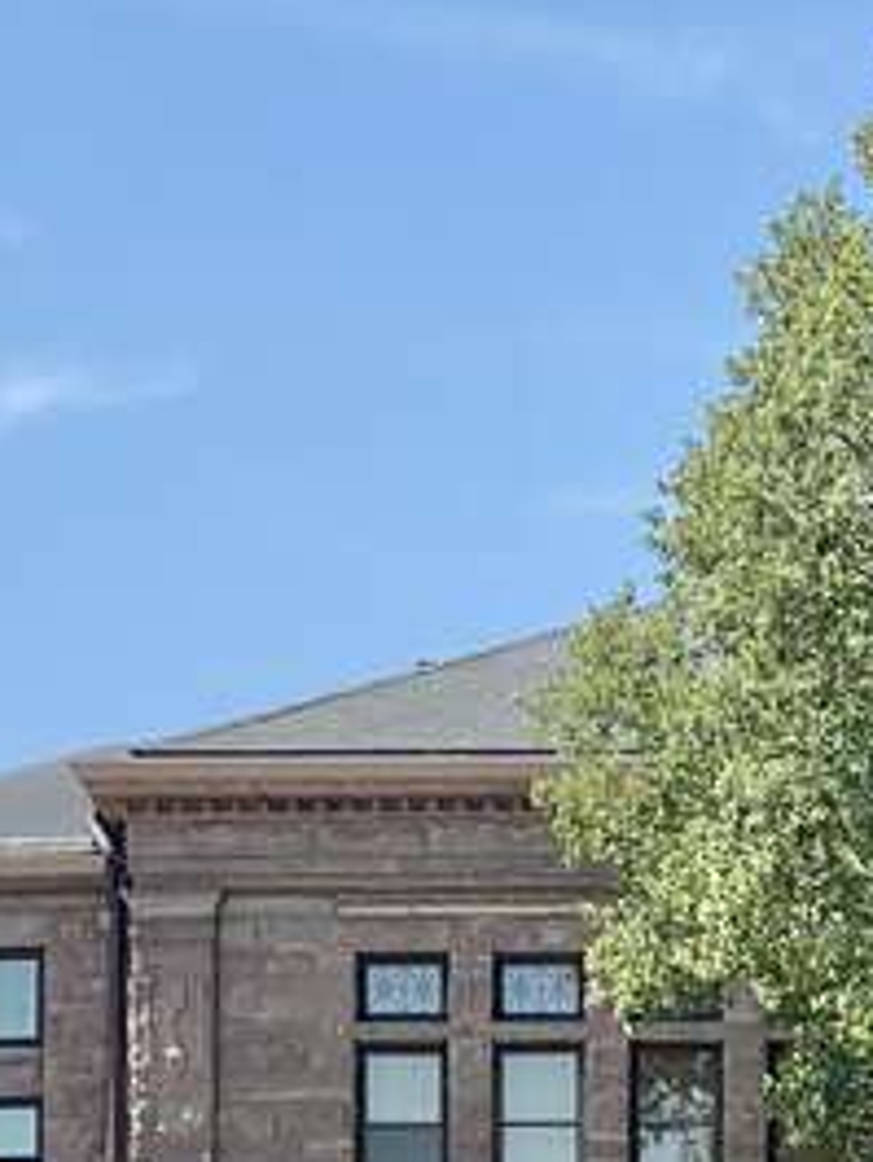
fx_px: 5275
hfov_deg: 9.5
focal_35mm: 157
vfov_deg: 12.6
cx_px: 461
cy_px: 728
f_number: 2
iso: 20
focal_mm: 6
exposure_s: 1/1597
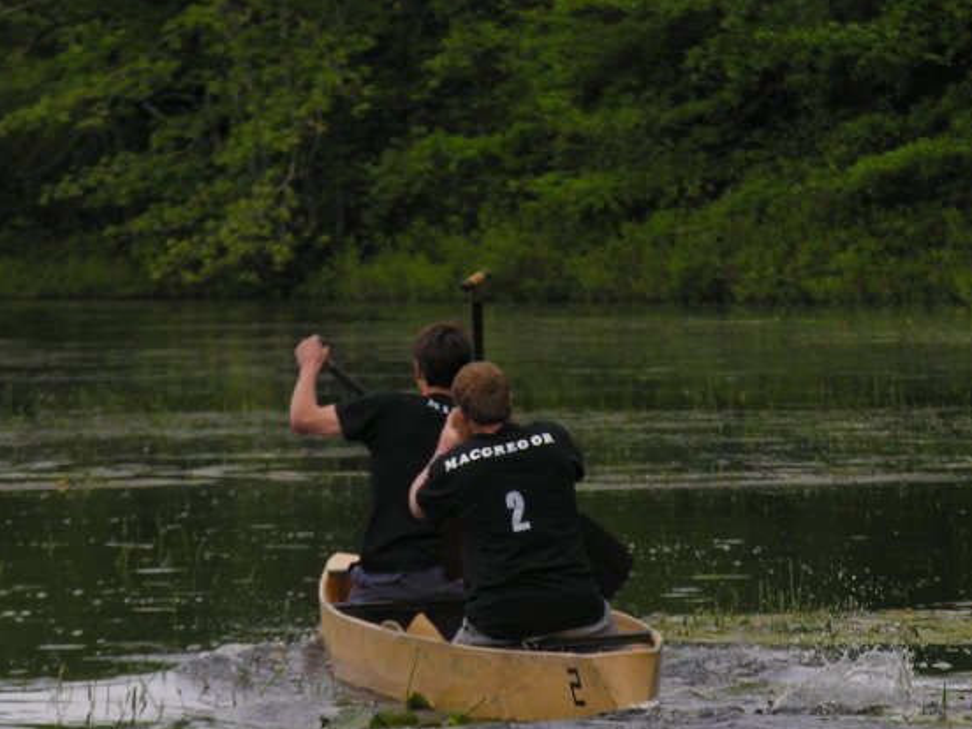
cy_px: 423
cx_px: 477
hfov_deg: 4.0
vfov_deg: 3.0
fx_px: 14068
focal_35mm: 501
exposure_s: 1/250
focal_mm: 80
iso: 50
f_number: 5
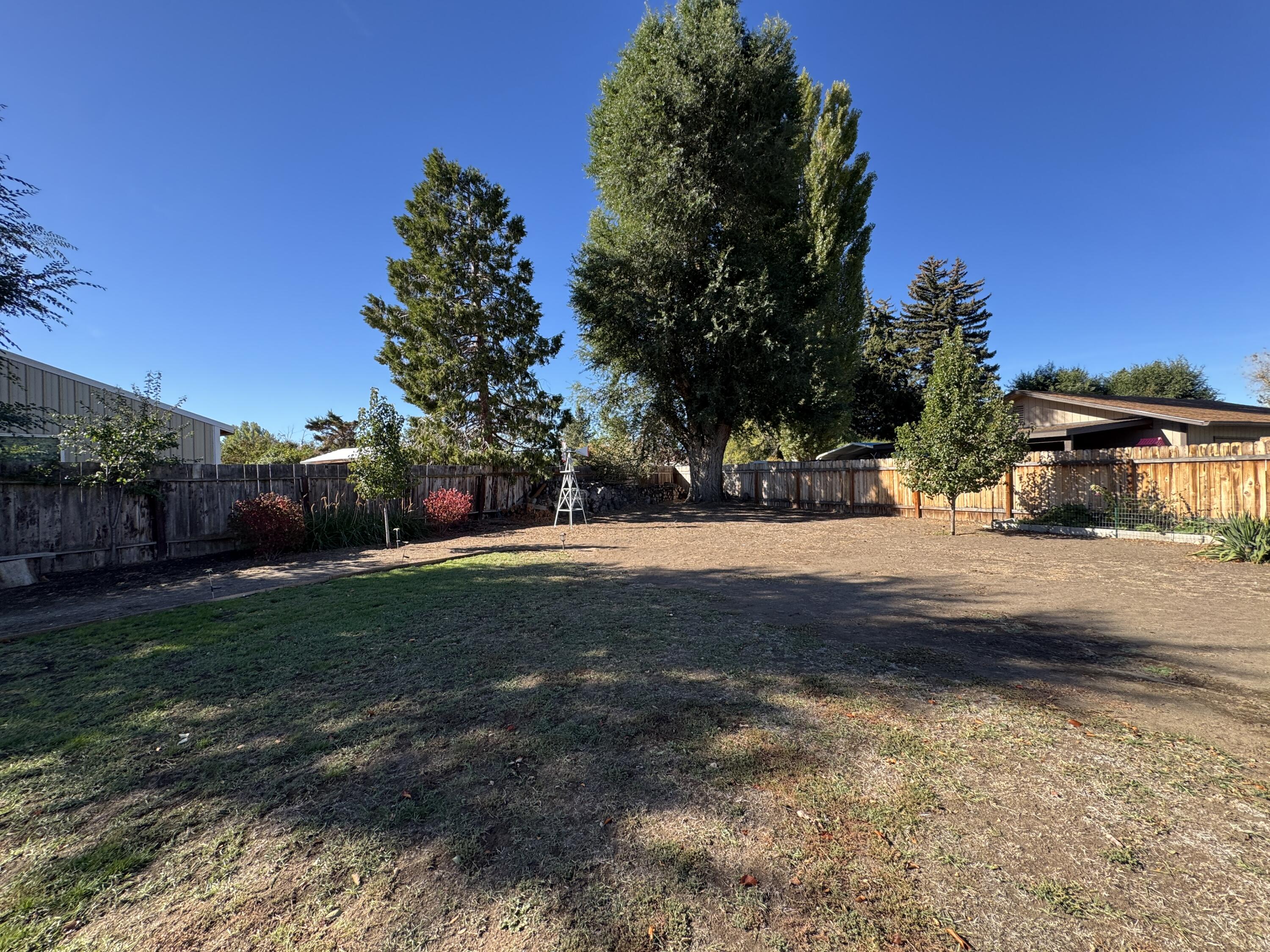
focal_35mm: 14
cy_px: 476
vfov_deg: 85.7
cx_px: 635
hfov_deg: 102.1
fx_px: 514
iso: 40
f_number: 2.2
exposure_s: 1/492
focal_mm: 2.22
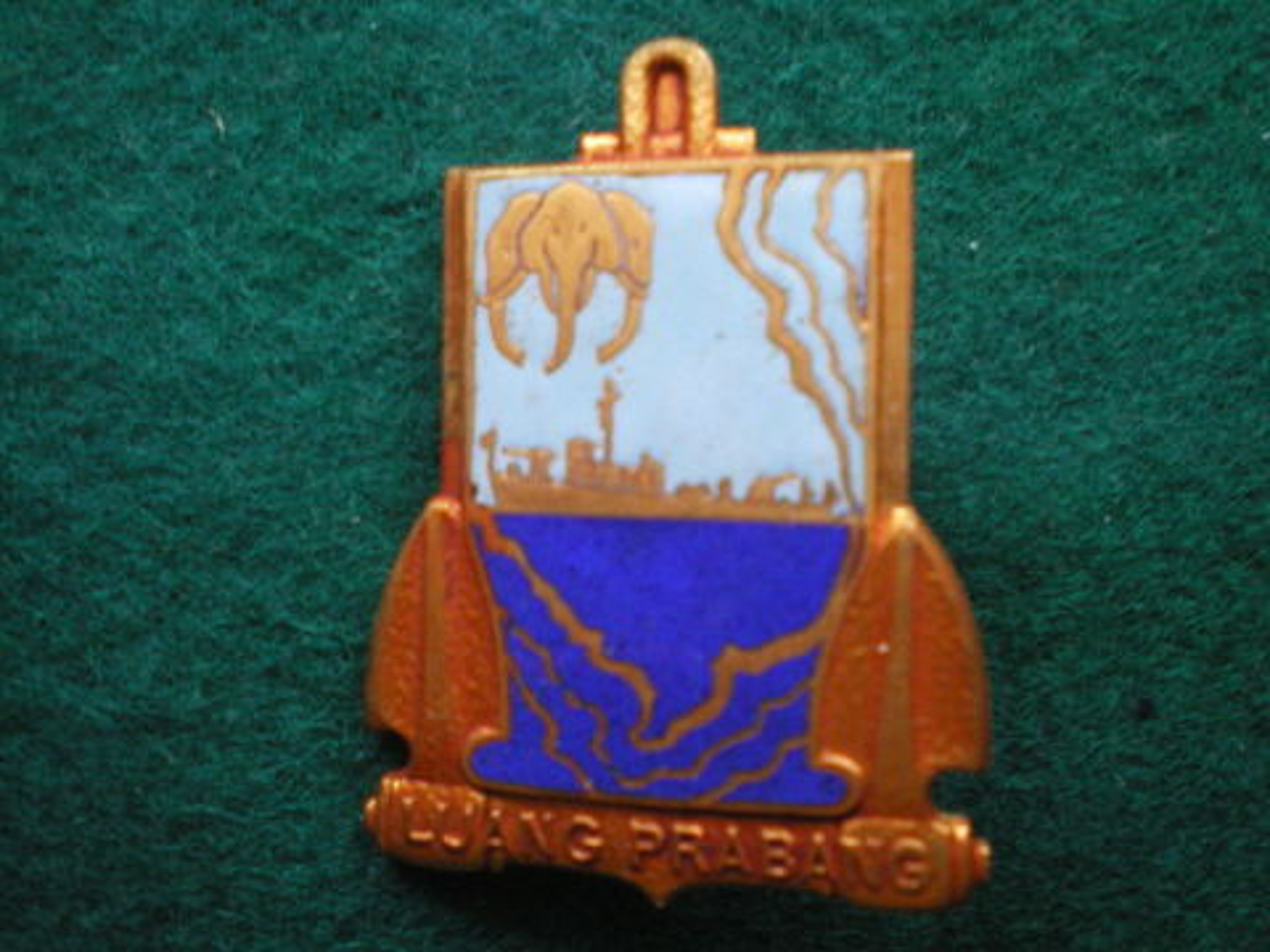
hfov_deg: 49.0
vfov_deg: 37.7
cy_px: 476
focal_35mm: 38
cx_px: 635
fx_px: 1394
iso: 400
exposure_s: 1/20
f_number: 3.1
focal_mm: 6.3
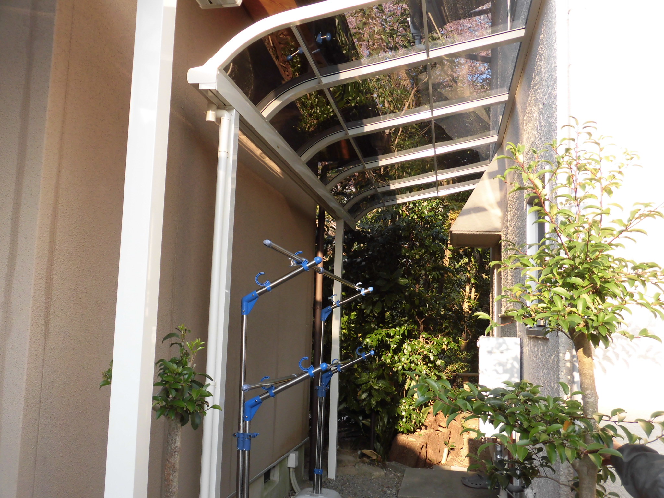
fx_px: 614
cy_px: 249
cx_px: 332
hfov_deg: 56.8
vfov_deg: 44.2
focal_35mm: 32
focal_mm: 5.81
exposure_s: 1/100
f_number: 3.5
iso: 100
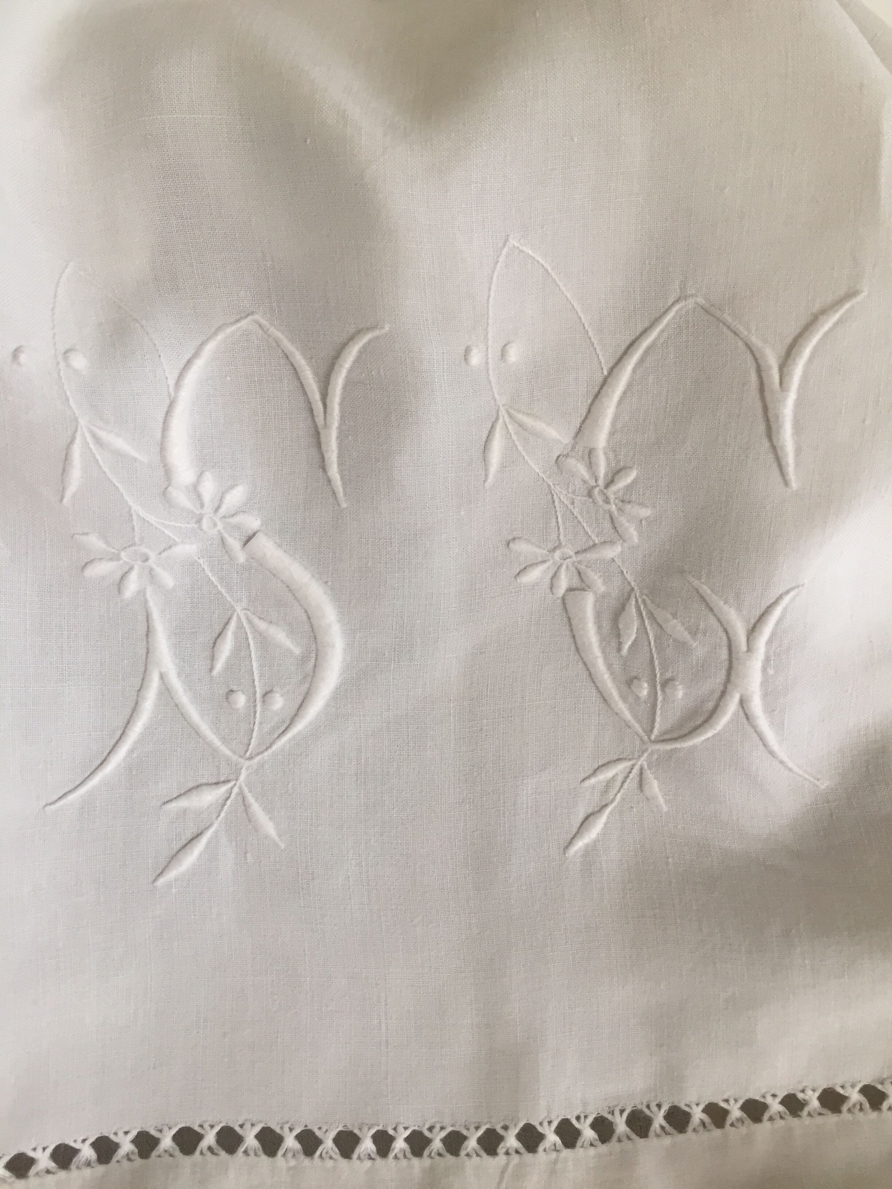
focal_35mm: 29
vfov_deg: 61.7
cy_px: 594
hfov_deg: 48.2
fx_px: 996
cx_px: 446
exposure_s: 1/33
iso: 50
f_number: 2.2
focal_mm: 4.15
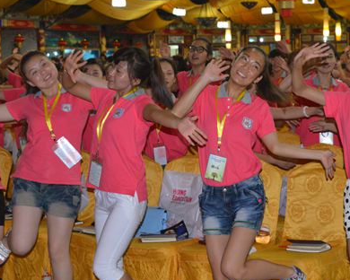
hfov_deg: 24.6
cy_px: 159
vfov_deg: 19.9
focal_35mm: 77
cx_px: 249
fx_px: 798
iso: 3200
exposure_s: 1/60
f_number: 7.1
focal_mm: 40
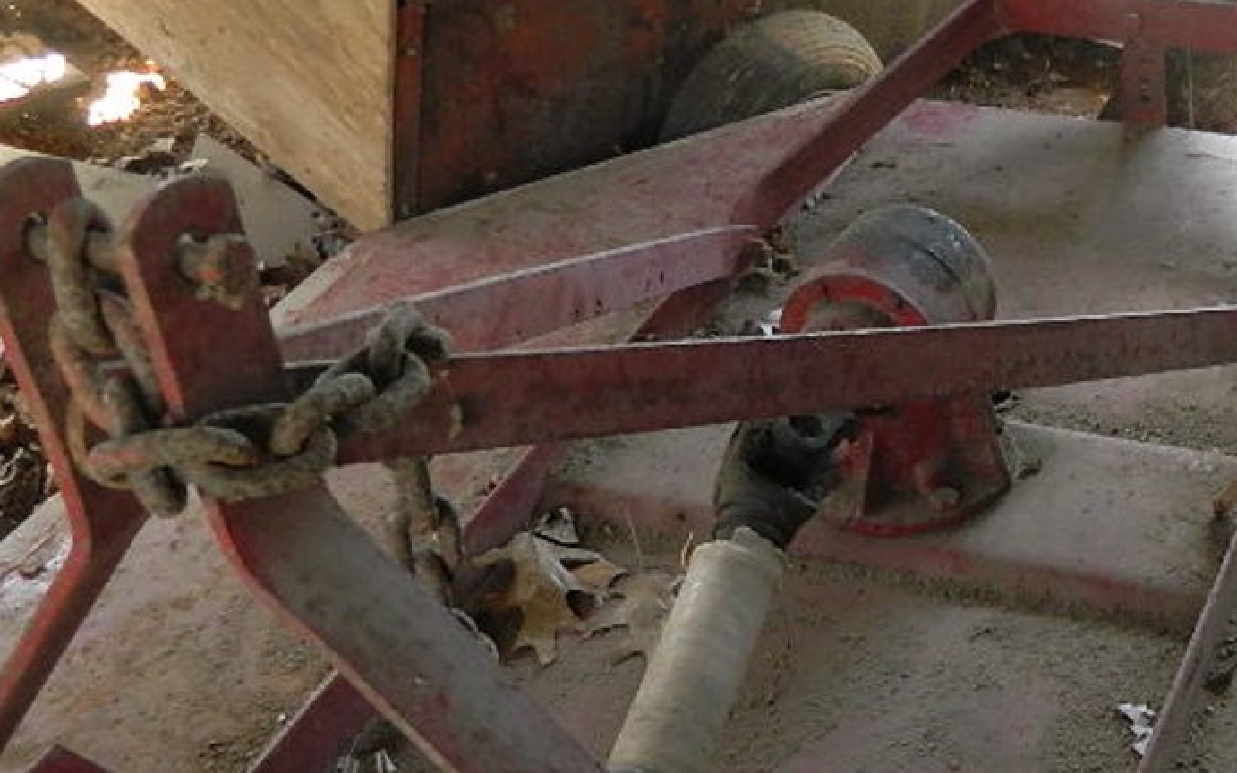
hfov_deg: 34.0
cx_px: 993
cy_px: 584
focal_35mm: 58
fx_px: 1955
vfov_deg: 22.2
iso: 160
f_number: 3.1
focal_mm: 4.5
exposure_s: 1/30
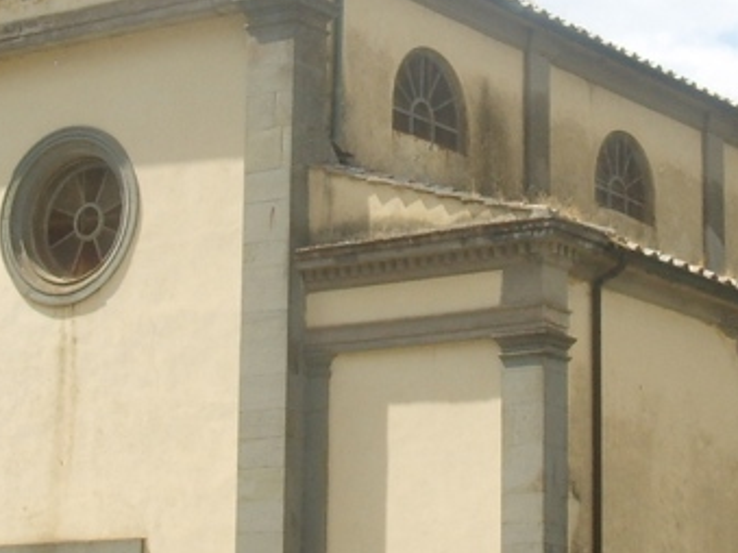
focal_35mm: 92
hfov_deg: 21.3
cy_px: 200
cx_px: 333
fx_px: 1961
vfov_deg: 16.0
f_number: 6.3
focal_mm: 6.6
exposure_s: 1/180
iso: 50
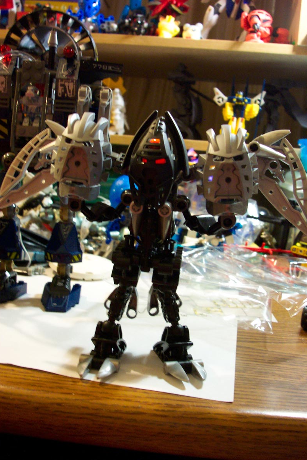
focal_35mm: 36
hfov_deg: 36.9
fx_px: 461
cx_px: 153
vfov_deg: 53.1
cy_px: 225
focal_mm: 7.5
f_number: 2.8
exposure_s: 1/8
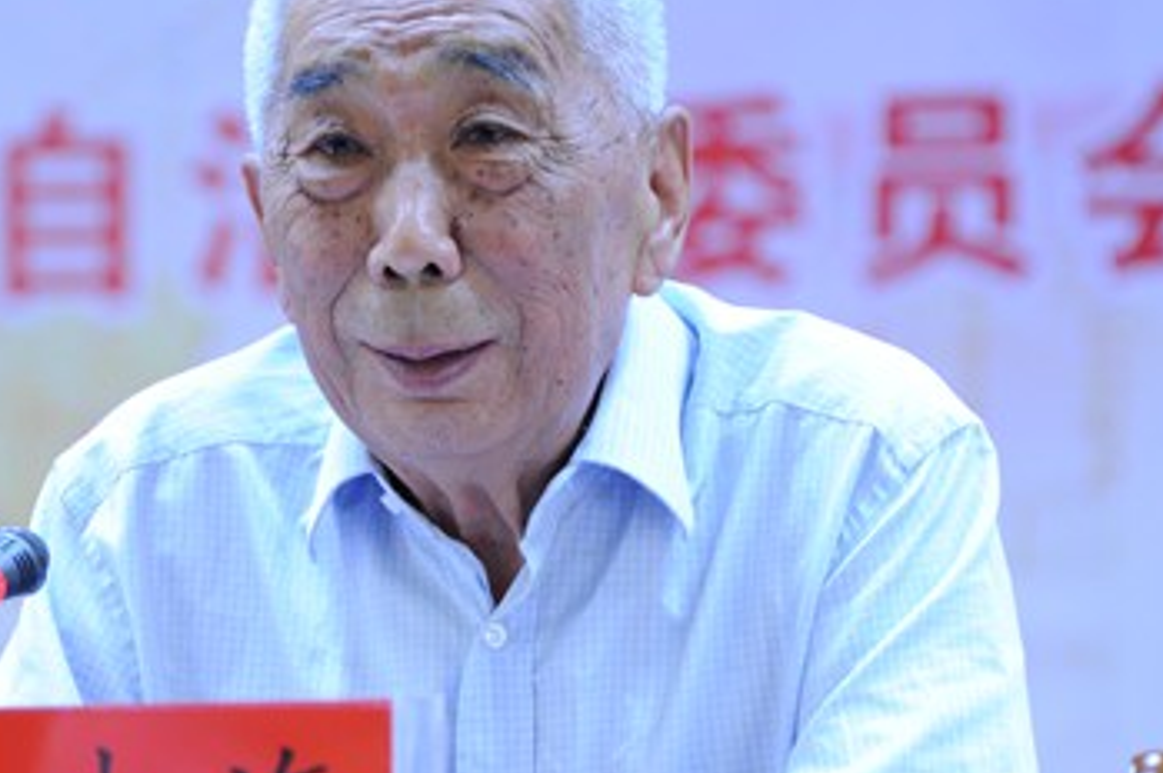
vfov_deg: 3.8
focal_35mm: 361
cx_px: 357
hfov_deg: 5.7
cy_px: 425
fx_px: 11651
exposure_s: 1/40
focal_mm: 210
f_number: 5.6
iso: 3200
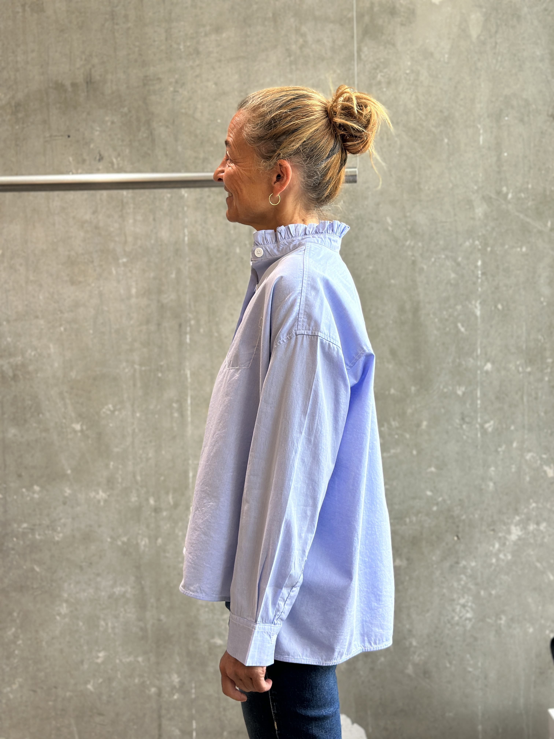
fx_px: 1024
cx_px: 277
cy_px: 370
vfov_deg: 39.7
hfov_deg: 30.3
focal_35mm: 48
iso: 125
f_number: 1.78
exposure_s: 1/172
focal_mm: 6.86
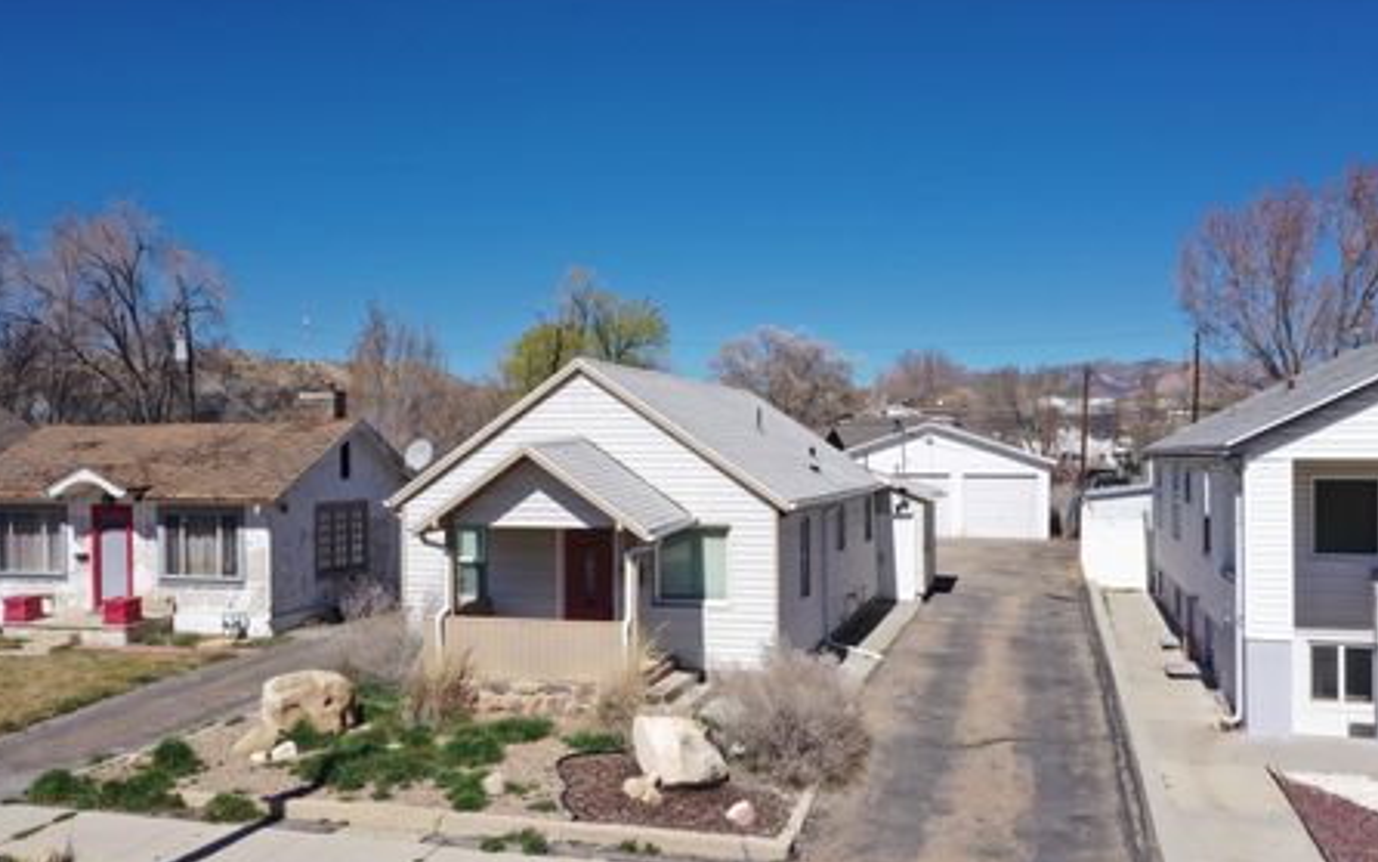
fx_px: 1202
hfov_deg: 59.6
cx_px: 652
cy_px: 468
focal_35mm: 32
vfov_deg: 39.4
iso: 100
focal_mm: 10.26
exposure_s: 1/160
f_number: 11
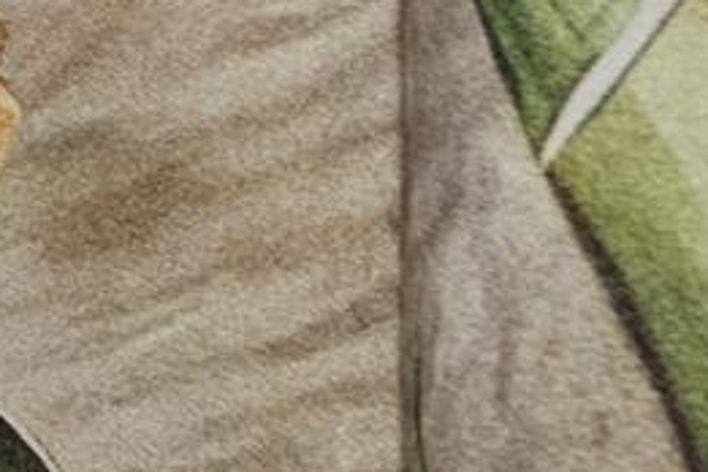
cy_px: -477
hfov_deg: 11.6
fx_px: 1809
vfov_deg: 12.9
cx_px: -1405
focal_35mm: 92
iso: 100
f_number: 8
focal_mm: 10
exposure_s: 1.3
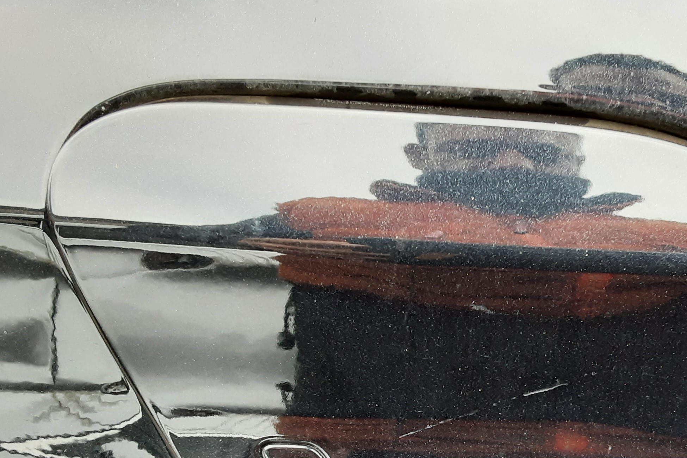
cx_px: 445
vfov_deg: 27.6
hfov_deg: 41.5
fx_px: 897
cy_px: 416
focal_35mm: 47
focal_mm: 2.91
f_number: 1.9
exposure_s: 1/50
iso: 100
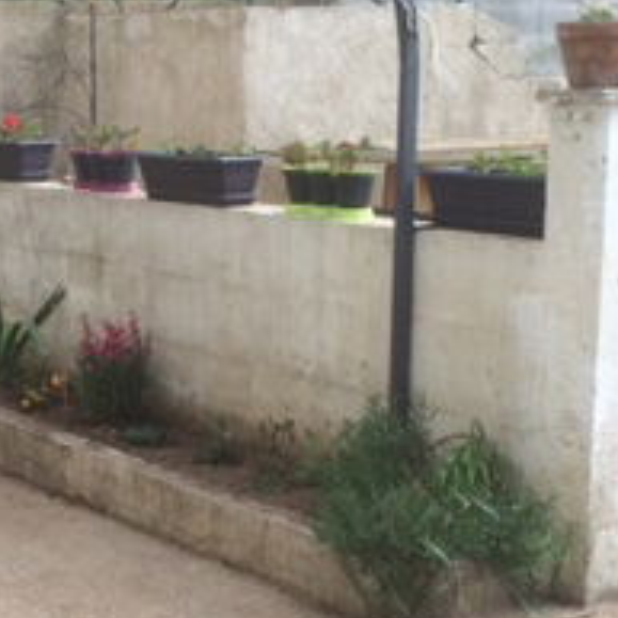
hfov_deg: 19.9
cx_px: 38
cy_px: 432
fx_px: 1717
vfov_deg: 20.3
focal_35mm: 85
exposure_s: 1/270
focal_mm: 4.15
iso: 32
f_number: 2.2
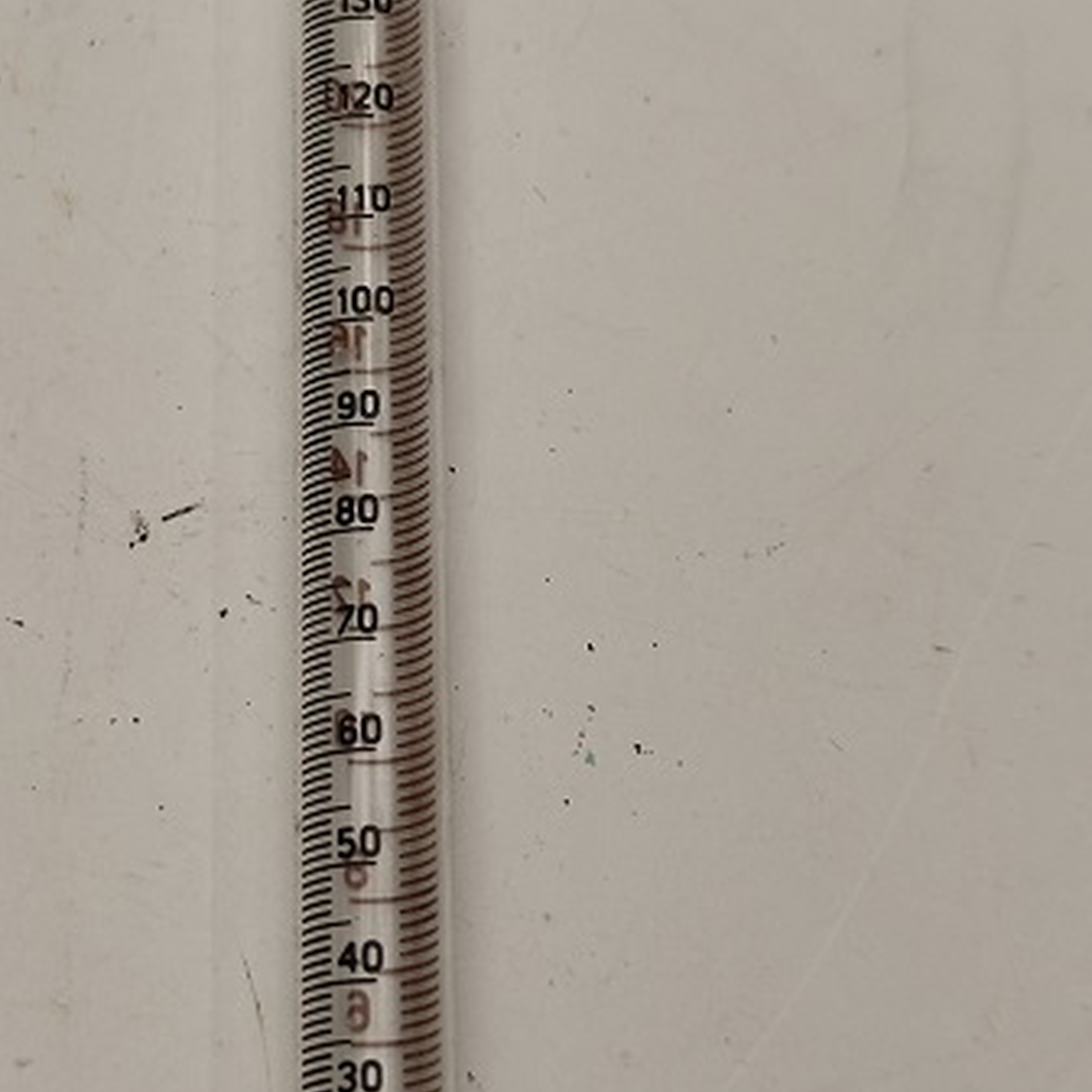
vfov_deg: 17.4
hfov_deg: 17.4
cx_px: 367
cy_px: 452
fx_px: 3569
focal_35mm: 100
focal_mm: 6.72
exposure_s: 1/100
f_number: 1.69
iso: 204
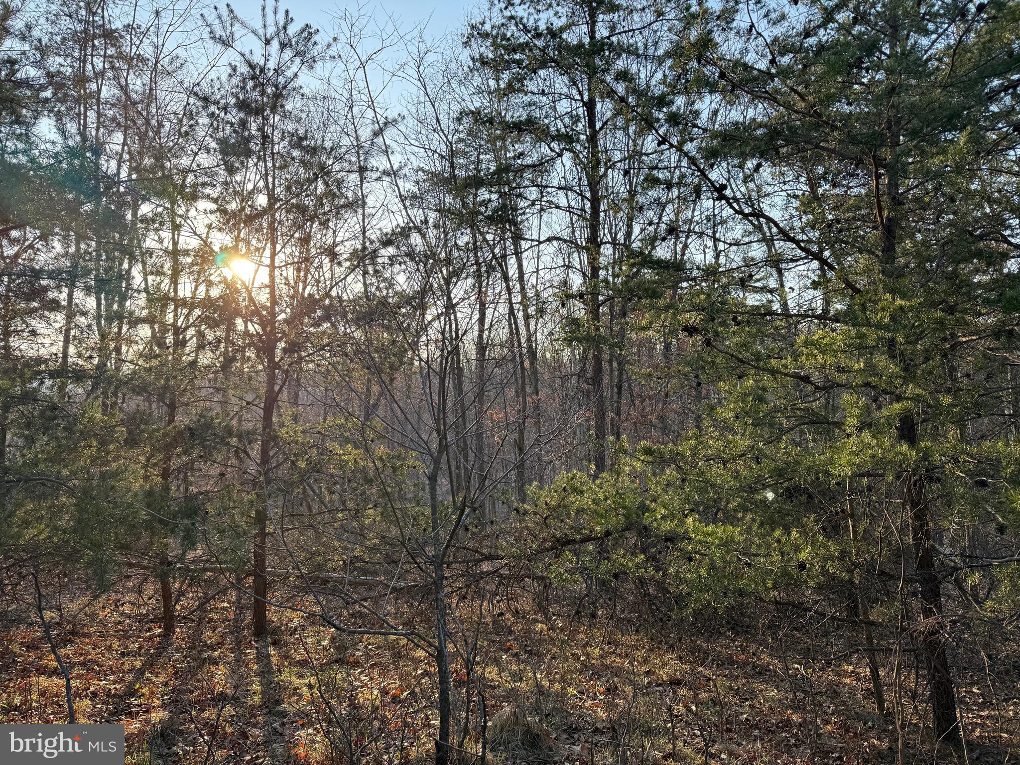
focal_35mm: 24
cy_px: 382
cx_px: 510
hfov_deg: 71.6
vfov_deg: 56.8
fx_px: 707
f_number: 1.78
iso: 80
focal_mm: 6.76
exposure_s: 1/796
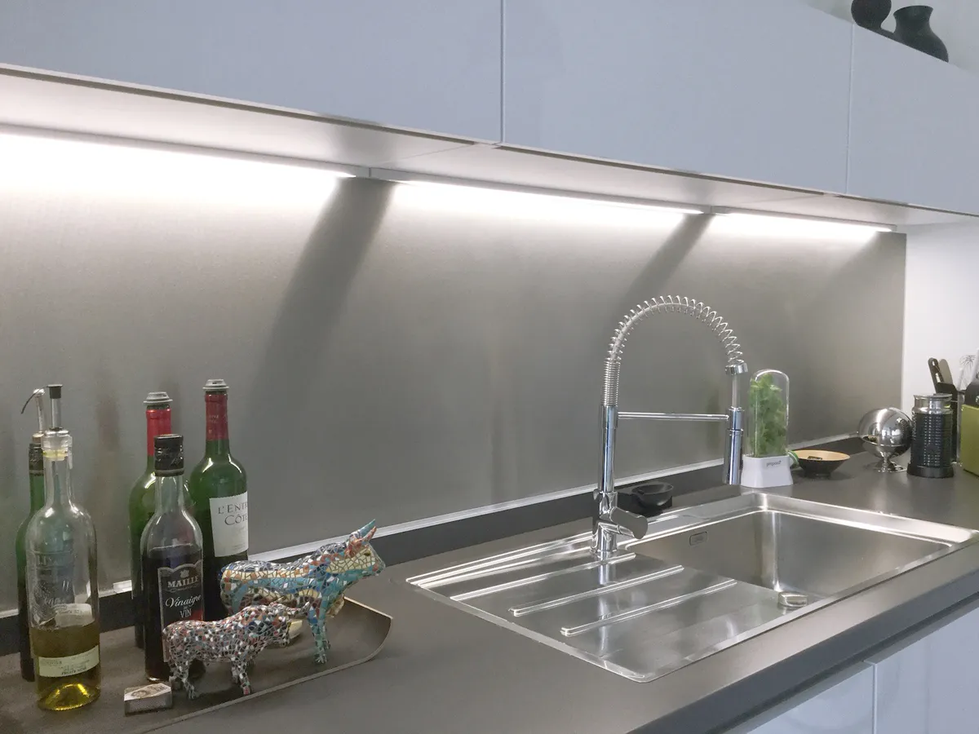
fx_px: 877
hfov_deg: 58.4
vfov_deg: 45.4
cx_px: 490
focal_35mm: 31
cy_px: 367
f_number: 2.4
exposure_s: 1/33
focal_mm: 3.3
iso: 80
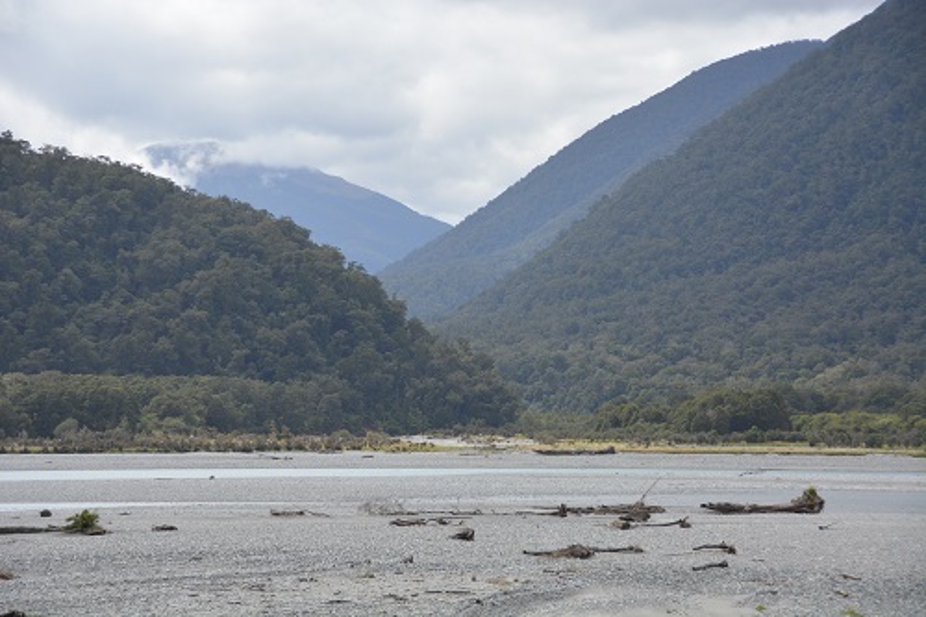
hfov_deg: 18.2
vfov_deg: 12.2
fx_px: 2893
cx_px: 463
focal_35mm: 112
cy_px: 308
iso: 400
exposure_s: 1/1600
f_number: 7.1
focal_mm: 75
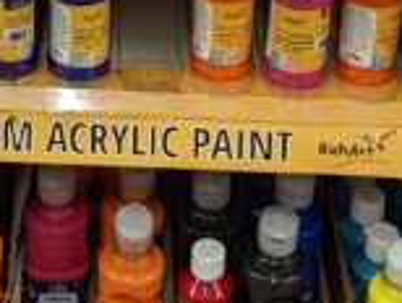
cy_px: -52
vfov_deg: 12.1
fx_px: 1396
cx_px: 42
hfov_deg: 16.2
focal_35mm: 120
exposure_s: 1/120
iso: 436
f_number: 1.85
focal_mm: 6.81
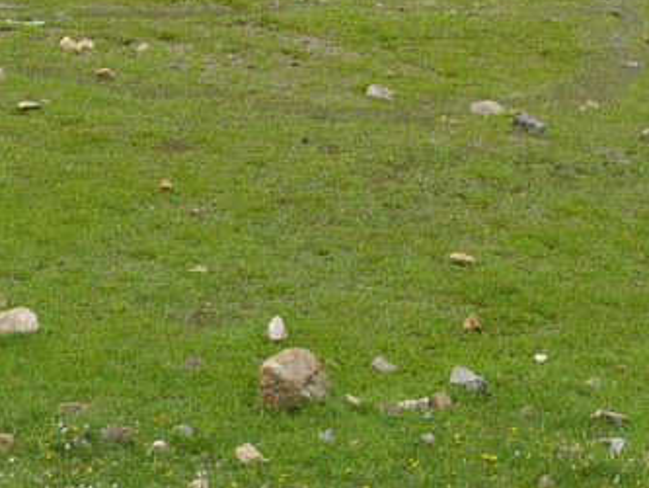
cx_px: 477
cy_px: -166
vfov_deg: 12.8
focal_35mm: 112
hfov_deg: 17.5
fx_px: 2101
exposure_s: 1/500
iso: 100
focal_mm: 5.8
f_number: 2.8
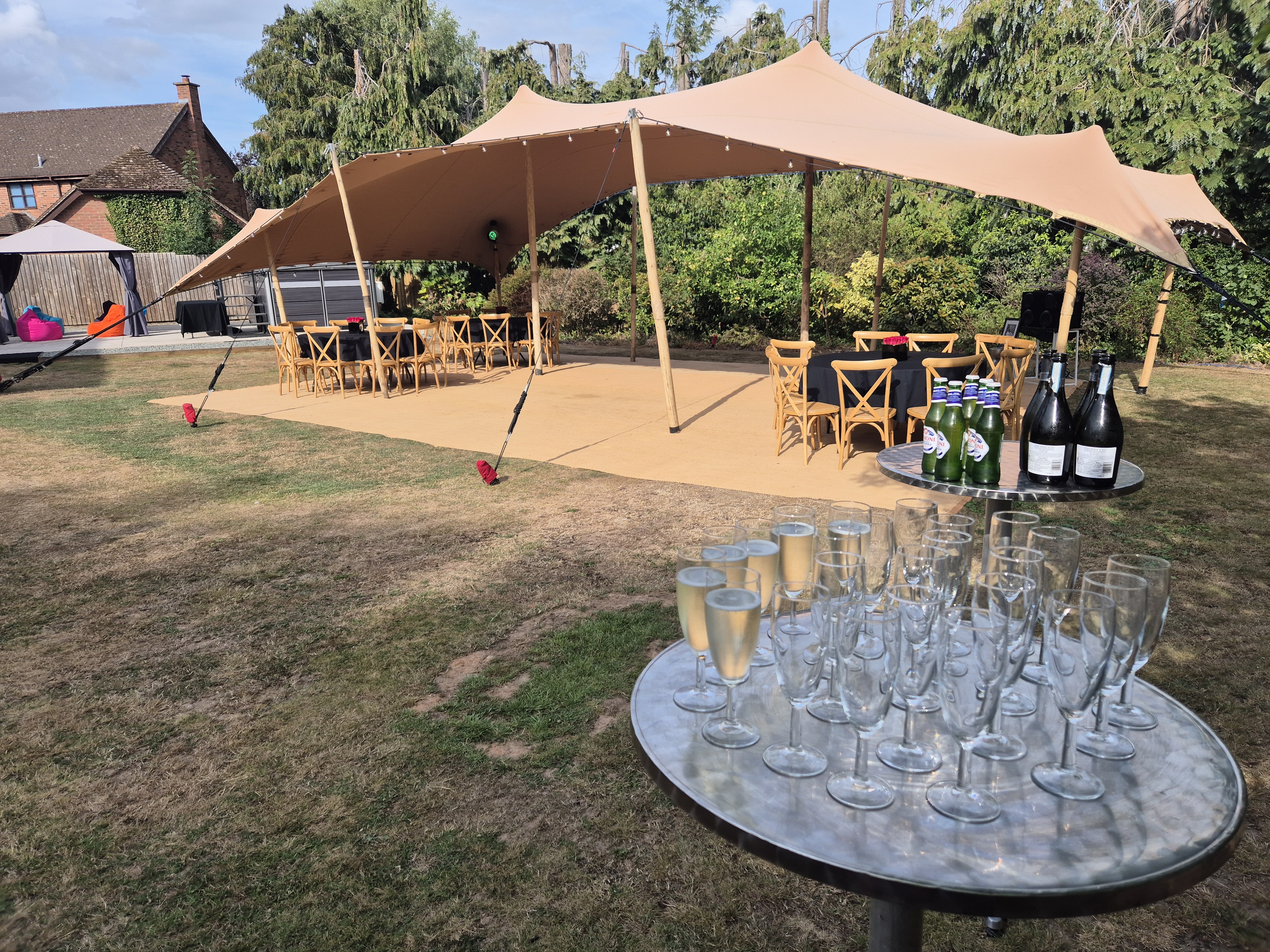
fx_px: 844
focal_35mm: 23
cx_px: 635
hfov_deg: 73.9
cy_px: 476
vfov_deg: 58.9
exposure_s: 1/1272
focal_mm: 5.4
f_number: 1.8
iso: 25
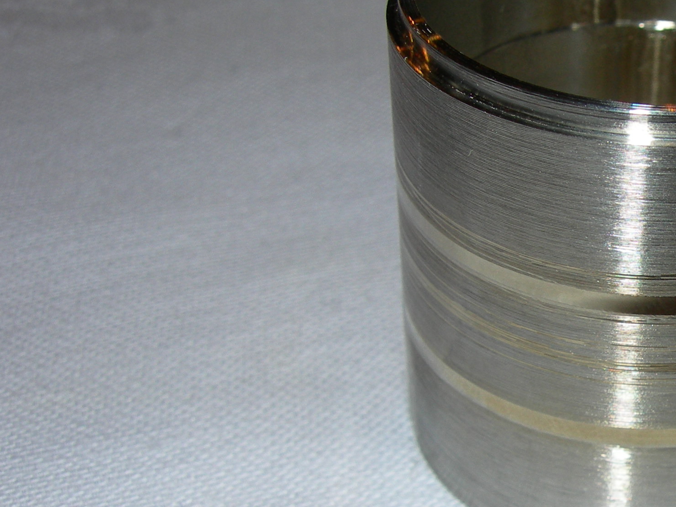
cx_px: 702
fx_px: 1543
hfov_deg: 23.5
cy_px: 324
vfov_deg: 18.6
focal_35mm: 79
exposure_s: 1/60.1
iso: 50
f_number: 4.8
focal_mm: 7.8
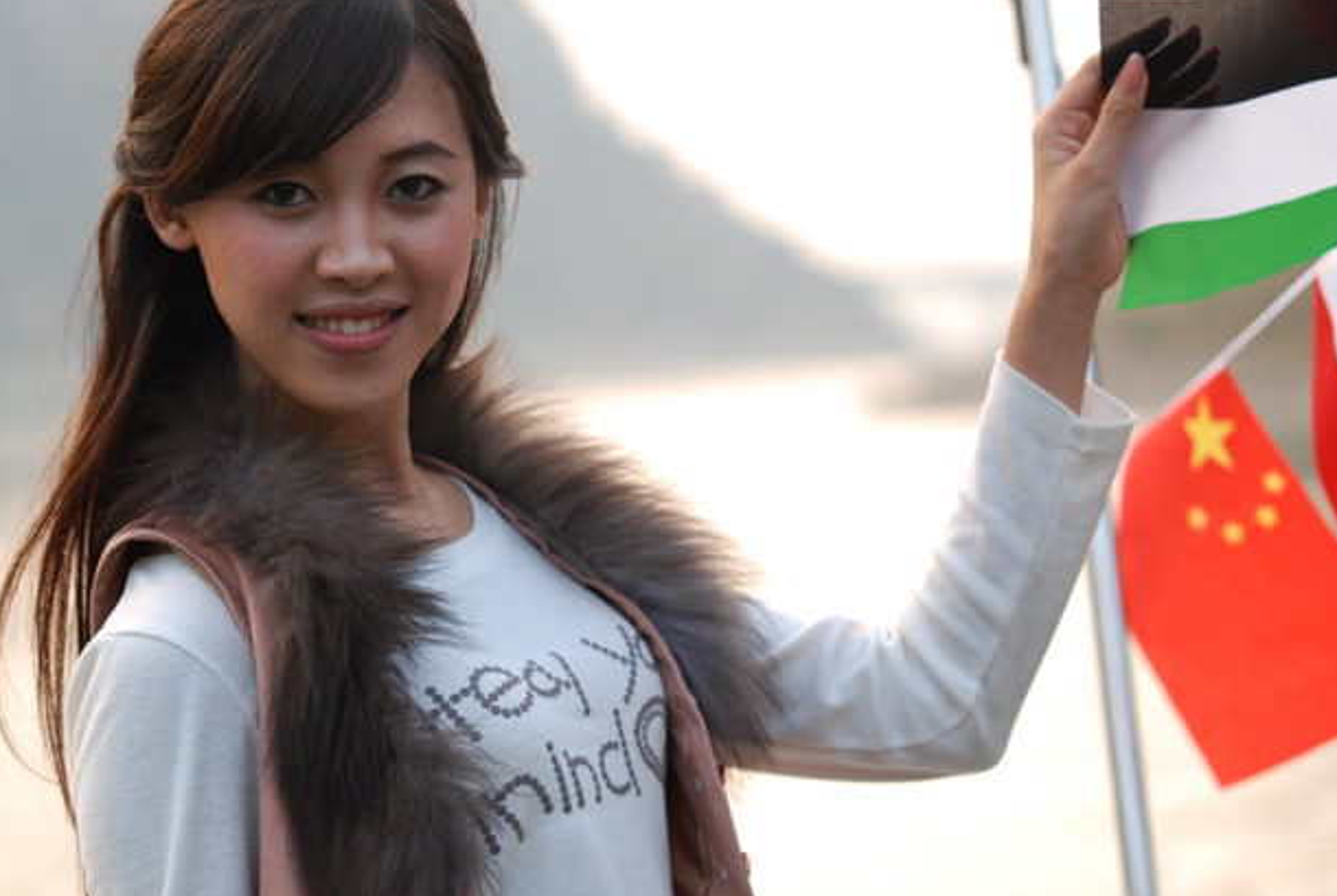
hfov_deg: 15.8
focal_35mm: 129
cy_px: 438
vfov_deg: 10.7
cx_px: 535
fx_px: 4799
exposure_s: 1/160
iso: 200
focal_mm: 70
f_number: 3.2
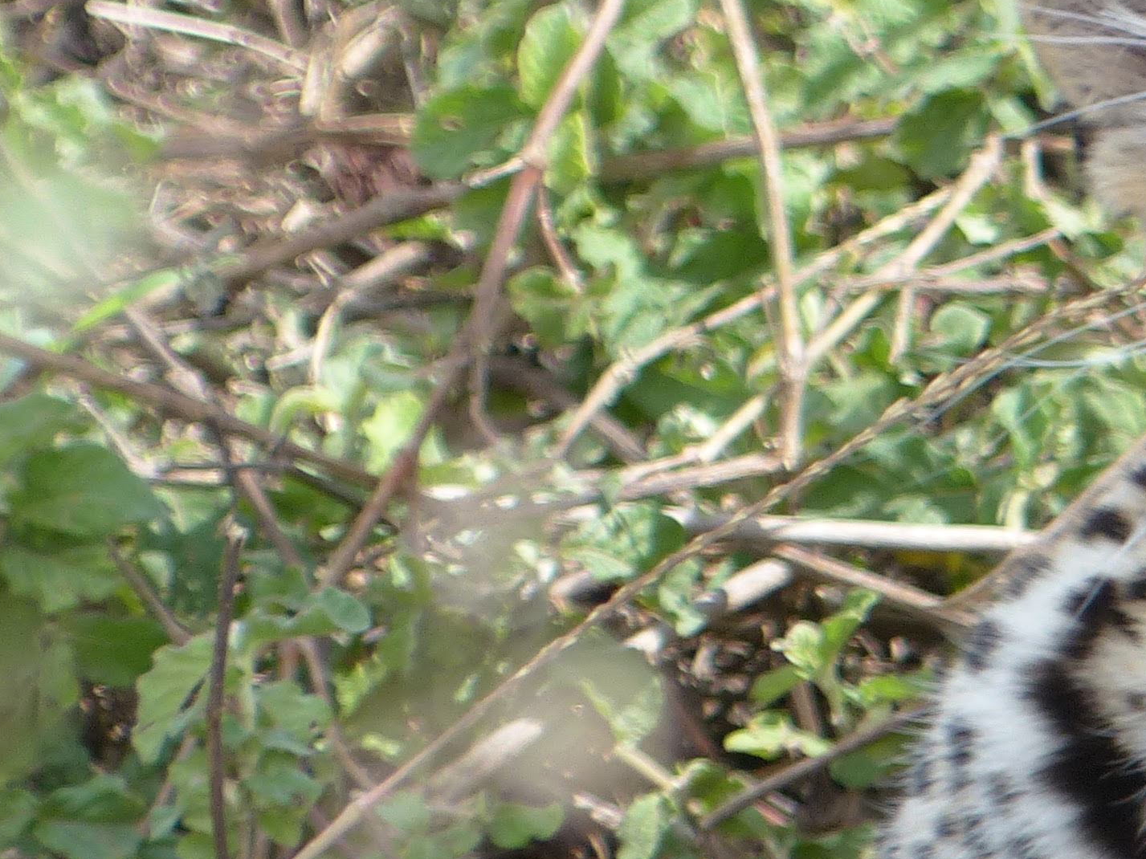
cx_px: 1144
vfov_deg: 1.1
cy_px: 6
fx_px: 43432
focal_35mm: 1312
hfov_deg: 1.5
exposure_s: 1/500
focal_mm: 84.3
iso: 100
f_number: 2.8
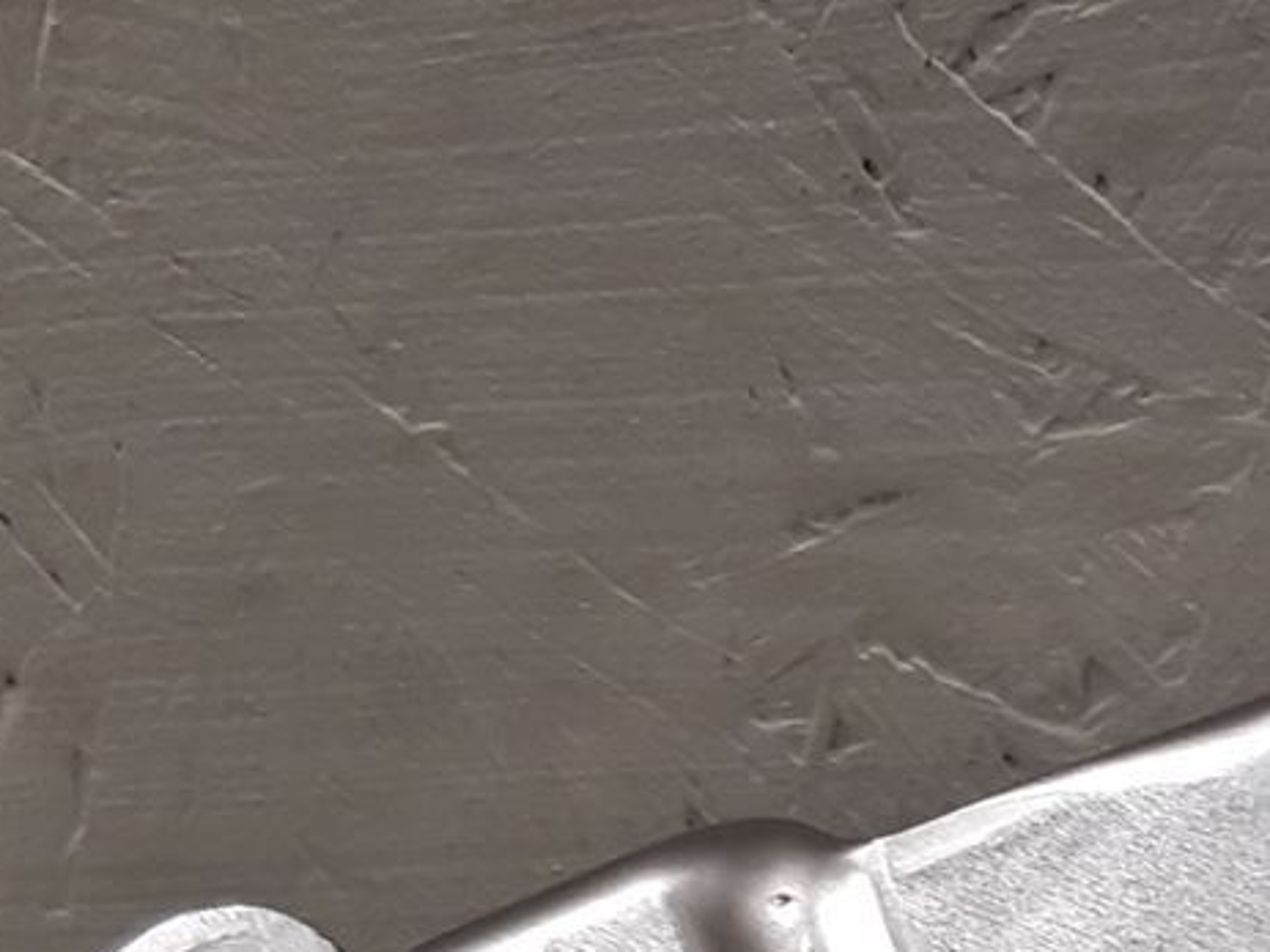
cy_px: 1473
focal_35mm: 115
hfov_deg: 16.8
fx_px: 4218
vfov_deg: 12.2
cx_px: 1254
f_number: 1.7
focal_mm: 3.93
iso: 100
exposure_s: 1/50
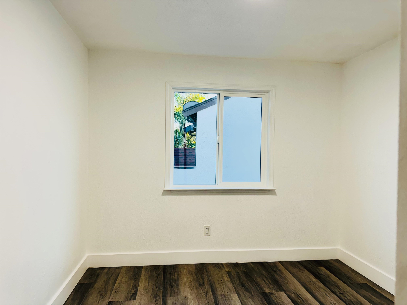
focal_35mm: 24
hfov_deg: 71.6
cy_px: 152
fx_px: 282
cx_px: 204
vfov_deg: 56.8
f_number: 1.78
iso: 80
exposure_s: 1/120
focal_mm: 6.76
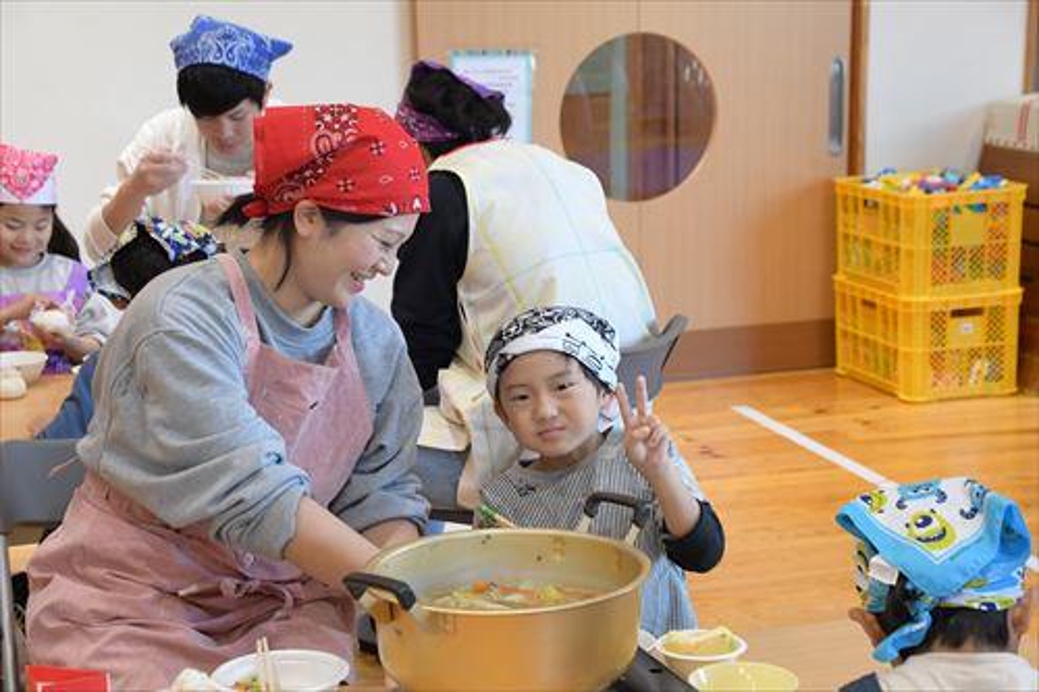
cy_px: 346
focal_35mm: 75
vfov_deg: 18.2
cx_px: 520
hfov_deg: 27.0
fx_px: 2164
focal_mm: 50
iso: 3200
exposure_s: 1/200
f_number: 7.1
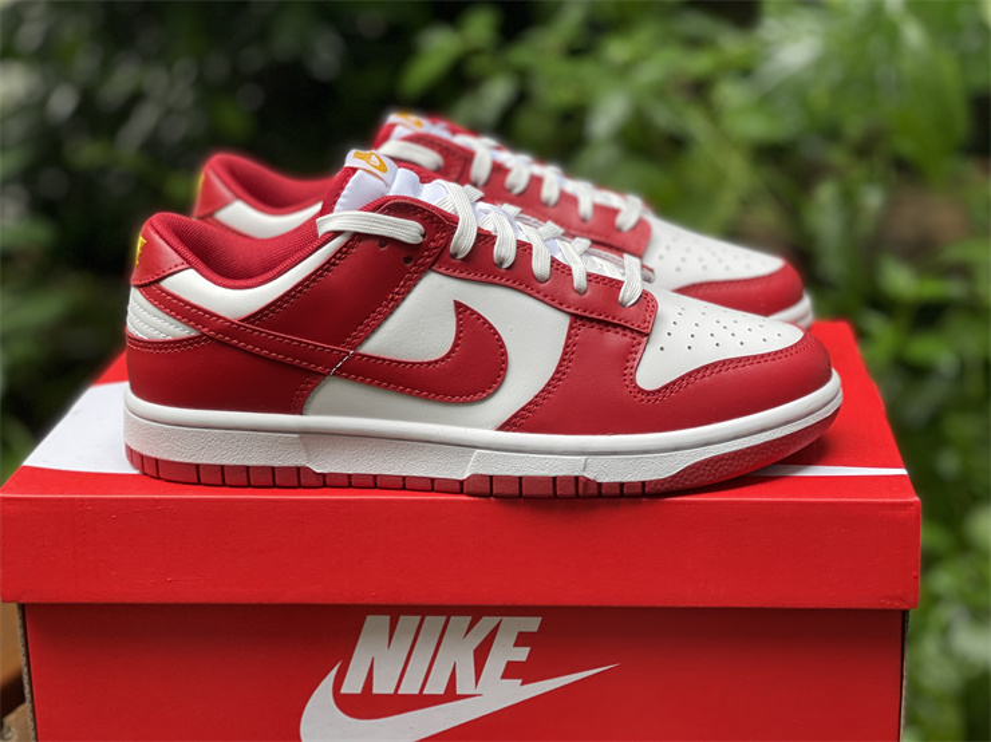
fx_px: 1831
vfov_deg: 22.9
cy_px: 371
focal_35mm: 64
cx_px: 496
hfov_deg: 30.3
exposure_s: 1/121
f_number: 2.2
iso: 80
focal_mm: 7.5
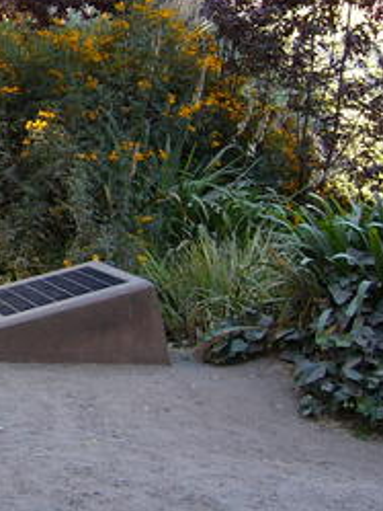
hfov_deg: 15.0
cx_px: -231
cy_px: 133
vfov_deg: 21.6
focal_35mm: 90
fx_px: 1327
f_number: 2.8
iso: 100
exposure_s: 1/60
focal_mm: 5.8
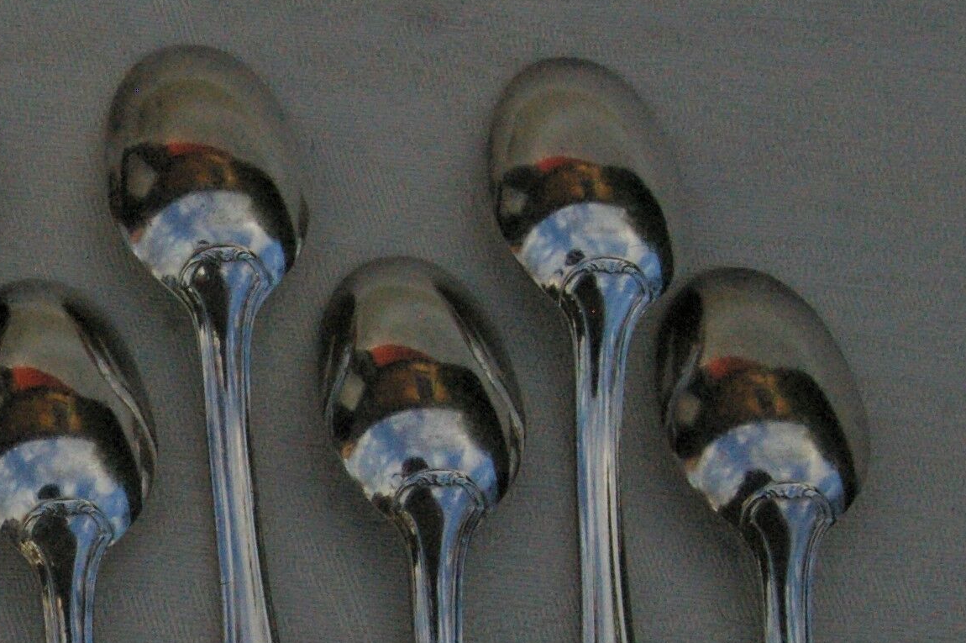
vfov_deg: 13.2
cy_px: 646
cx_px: -171
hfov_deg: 19.0
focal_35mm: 102
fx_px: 2735
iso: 1600
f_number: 11
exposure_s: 1/1000
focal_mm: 26
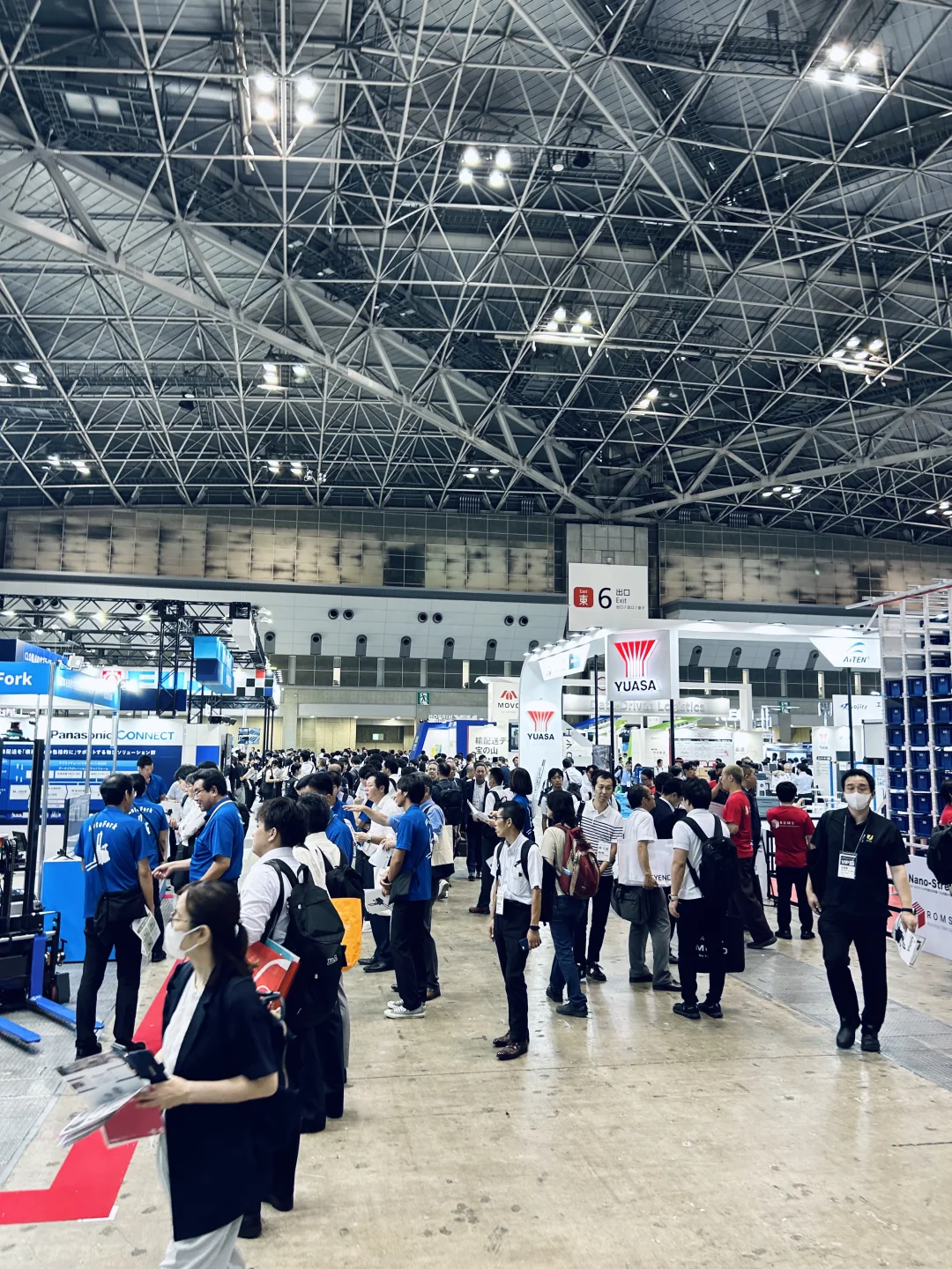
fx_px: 953
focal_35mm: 26
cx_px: 476
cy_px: 634
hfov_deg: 53.1
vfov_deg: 67.3
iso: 80
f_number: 1.5
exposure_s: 1/50
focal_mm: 5.7
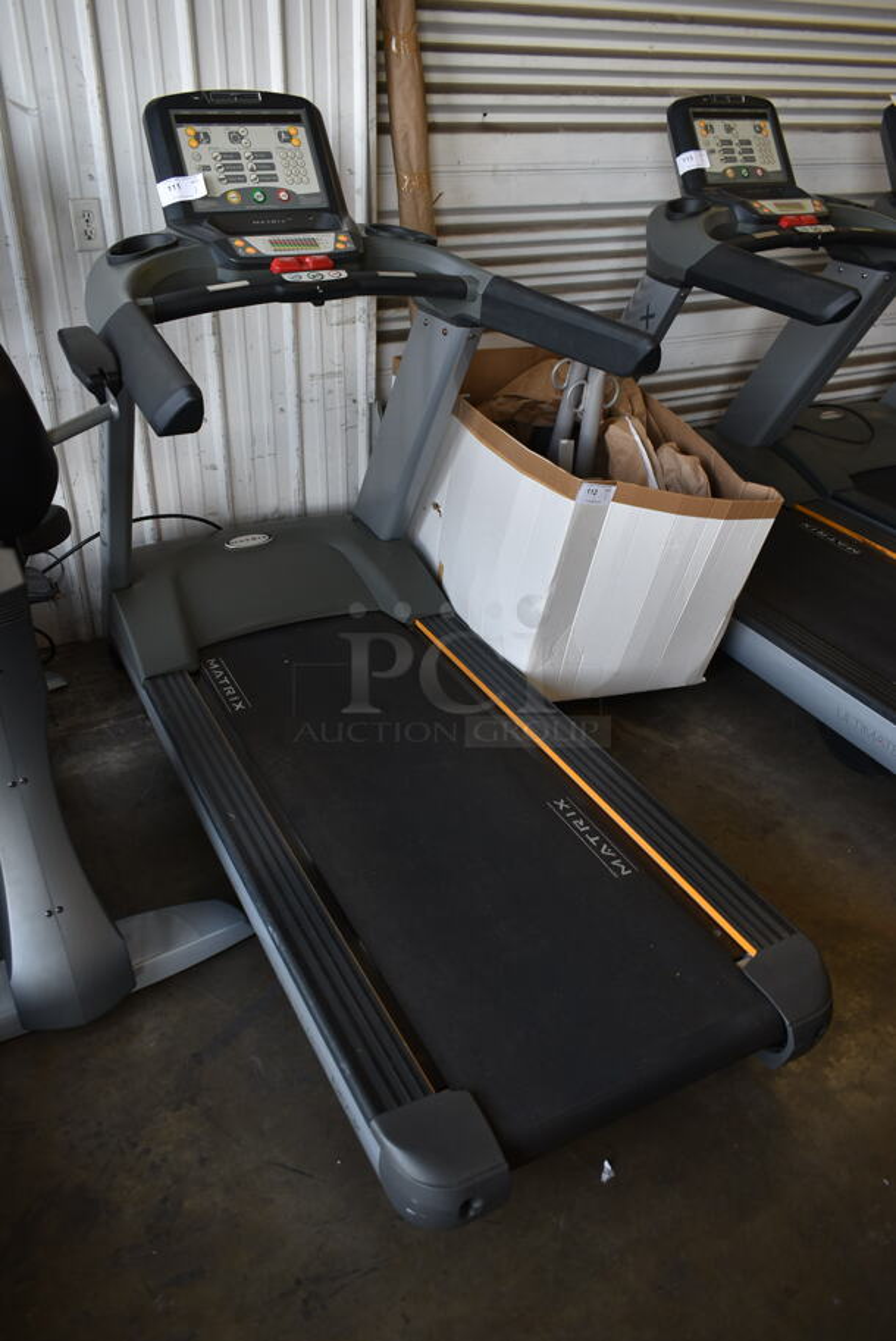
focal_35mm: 27
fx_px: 1006
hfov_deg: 48.0
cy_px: 670
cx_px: 448
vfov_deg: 67.3
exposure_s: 1/30
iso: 100
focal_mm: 18
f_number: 4.5
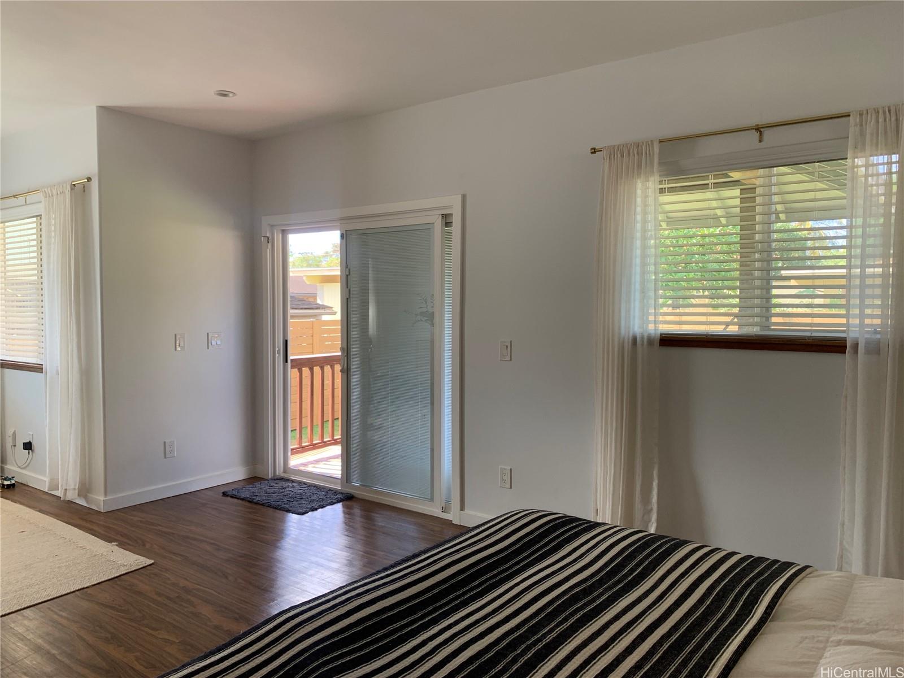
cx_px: 452
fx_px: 679
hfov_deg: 67.3
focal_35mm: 26
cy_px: 339
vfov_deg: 53.1
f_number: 1.8
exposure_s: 1/121
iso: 64
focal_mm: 4.25
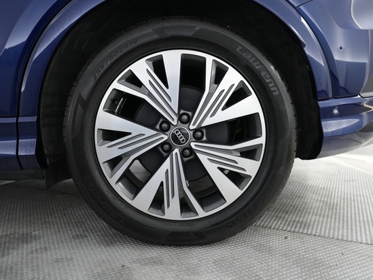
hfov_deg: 63.4
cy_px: 138
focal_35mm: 28
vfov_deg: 49.8
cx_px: 179
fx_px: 302
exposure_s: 1/160
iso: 3200
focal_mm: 25
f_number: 2.8
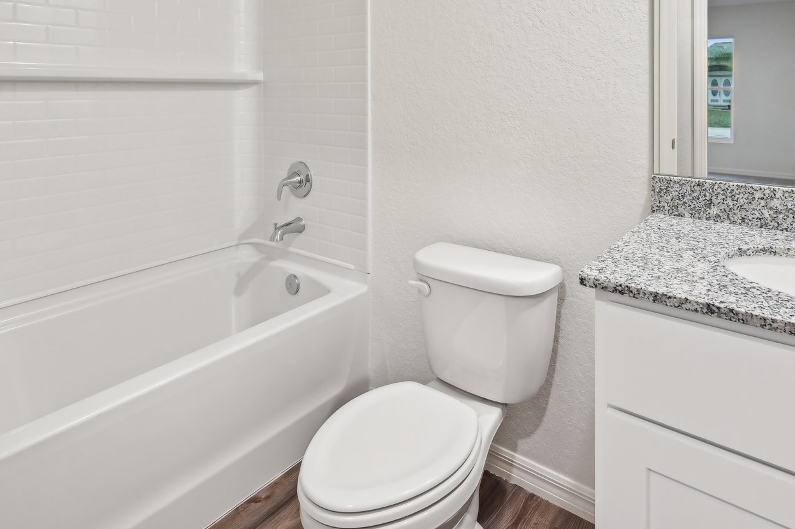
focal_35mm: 23
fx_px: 507
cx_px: 410
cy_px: 96
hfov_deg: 76.1
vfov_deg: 51.1
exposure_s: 1/15
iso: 400
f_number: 8
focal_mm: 14
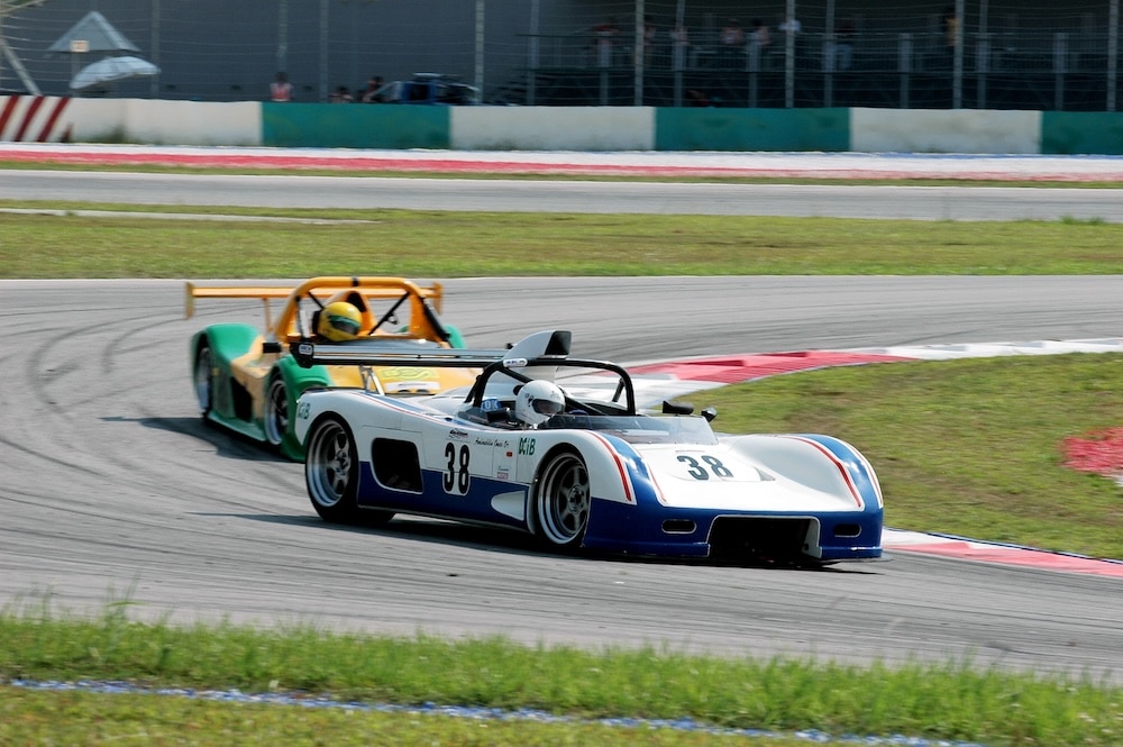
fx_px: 9350
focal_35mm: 300
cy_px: 374
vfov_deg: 4.6
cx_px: 562
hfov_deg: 6.9
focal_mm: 200
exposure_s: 1/200
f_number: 13
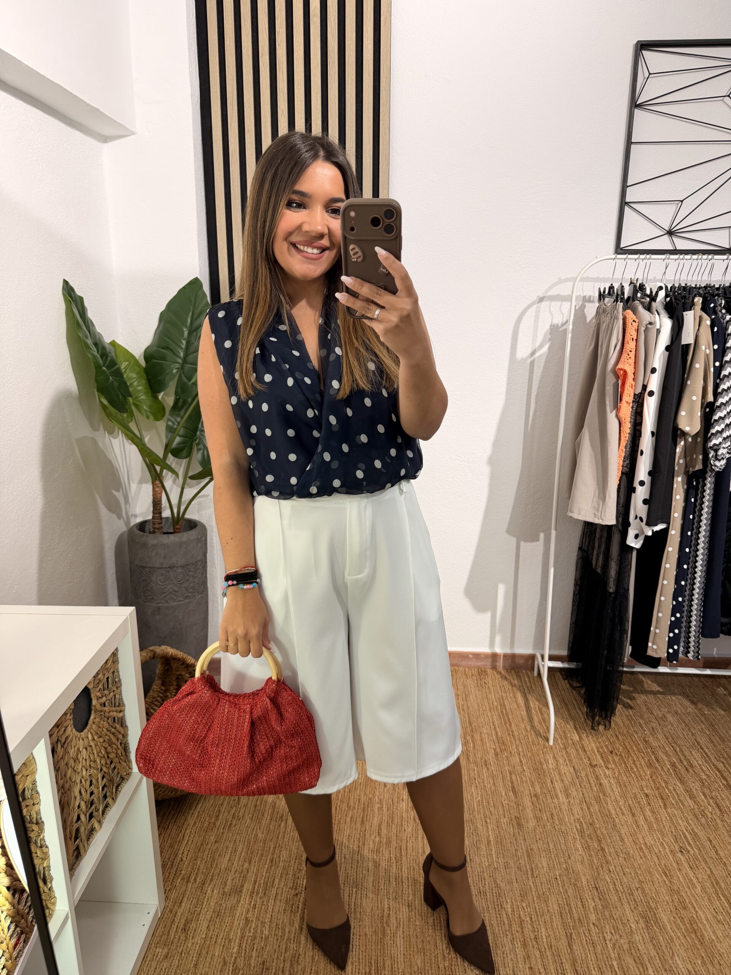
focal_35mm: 24
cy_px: 488
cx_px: 366
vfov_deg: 71.6
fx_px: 676
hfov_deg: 56.8
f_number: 1.78
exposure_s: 1/100
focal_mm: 6.76
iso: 64
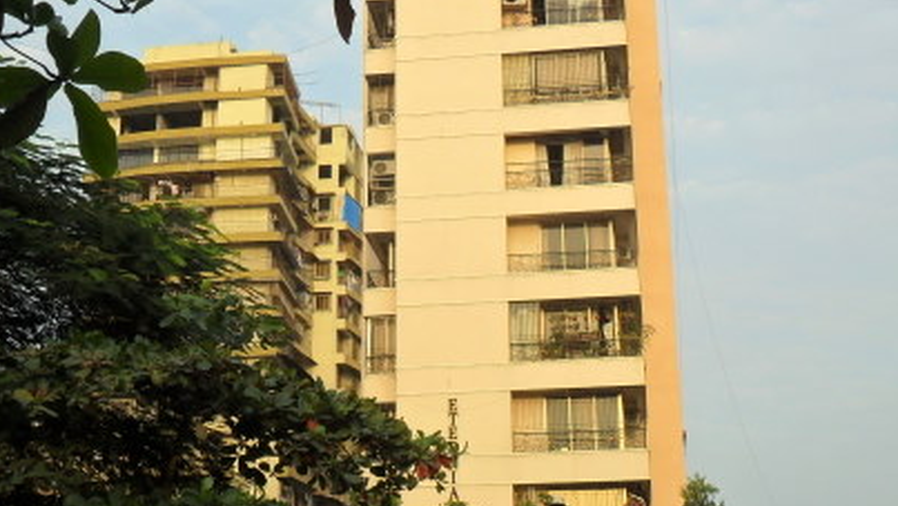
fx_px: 1524
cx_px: 439
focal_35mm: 64
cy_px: 245
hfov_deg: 32.8
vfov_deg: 18.8
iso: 100
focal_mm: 6.6
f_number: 4
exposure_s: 1/350
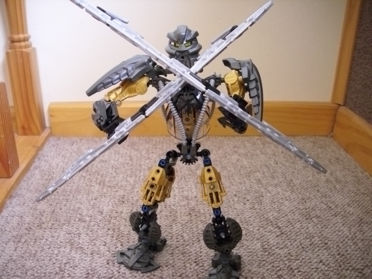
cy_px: 140
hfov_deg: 58.4
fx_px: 333
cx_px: 186
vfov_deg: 45.4
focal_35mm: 31
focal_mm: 6.2
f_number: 2.8
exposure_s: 1/8
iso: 400
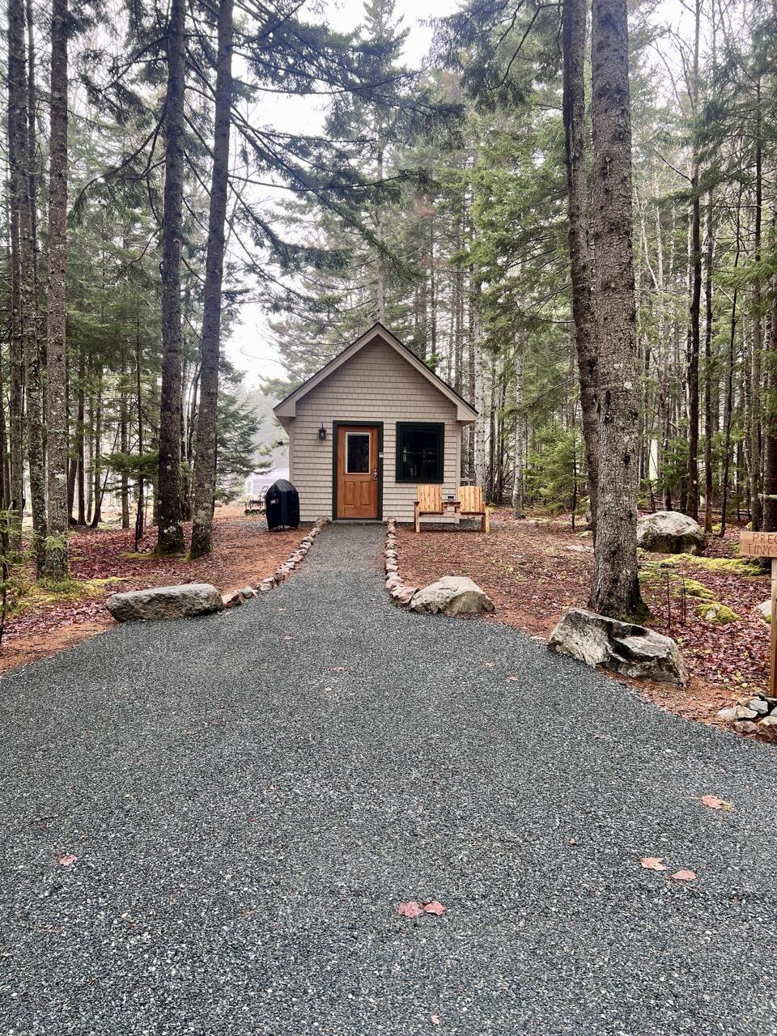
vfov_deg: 67.3
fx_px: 778
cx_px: 388
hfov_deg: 53.1
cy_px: 518
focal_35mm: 26
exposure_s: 1/162
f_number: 1.5
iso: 50
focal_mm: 5.7
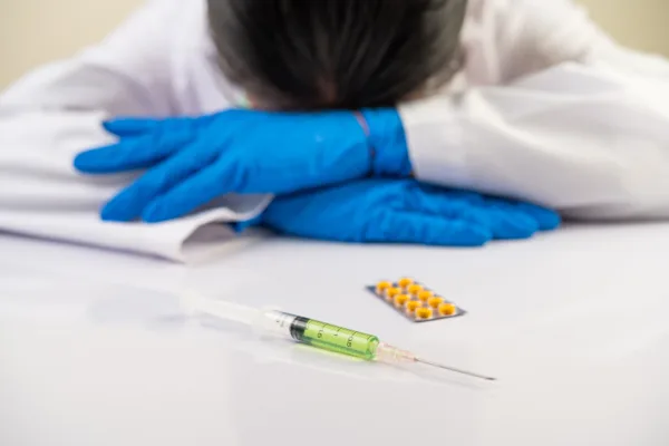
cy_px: 223
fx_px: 1115
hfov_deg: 33.4
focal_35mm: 60
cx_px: 334
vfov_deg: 22.6
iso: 100
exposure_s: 1/125
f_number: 5
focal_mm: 60
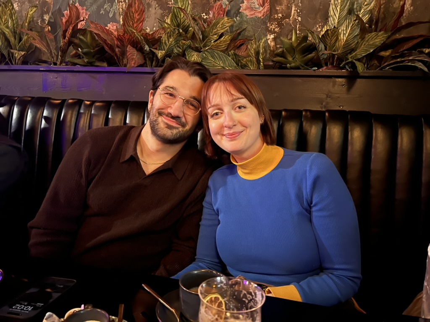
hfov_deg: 67.3
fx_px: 323
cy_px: 161
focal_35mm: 26
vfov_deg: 53.1
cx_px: 215
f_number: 1.5
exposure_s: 1/10
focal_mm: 5.7
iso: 1250
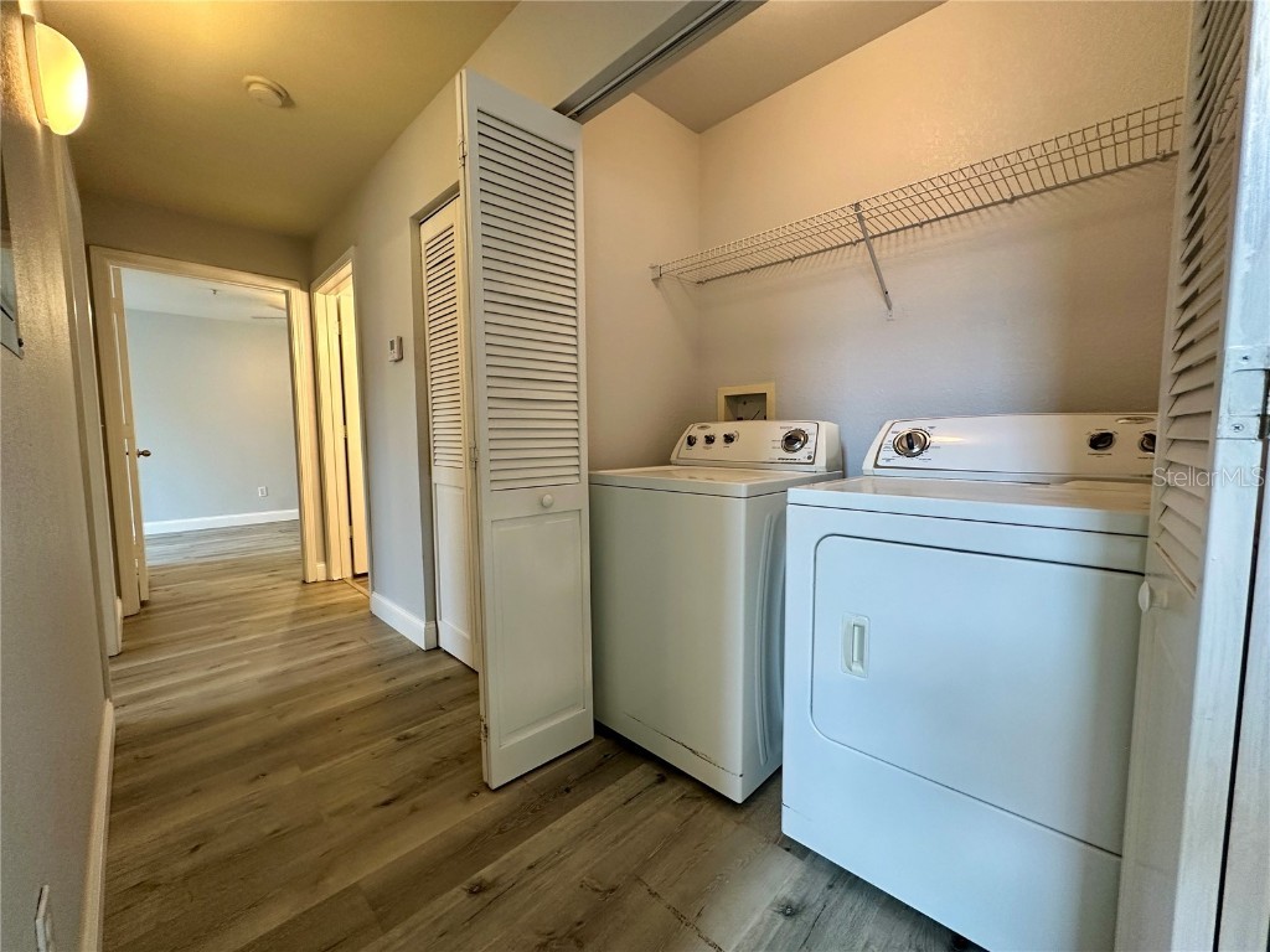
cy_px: 476
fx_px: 514
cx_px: 635
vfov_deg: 85.7
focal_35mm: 14
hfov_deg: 102.1
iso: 160
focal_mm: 2.22
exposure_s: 1/60
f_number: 2.2
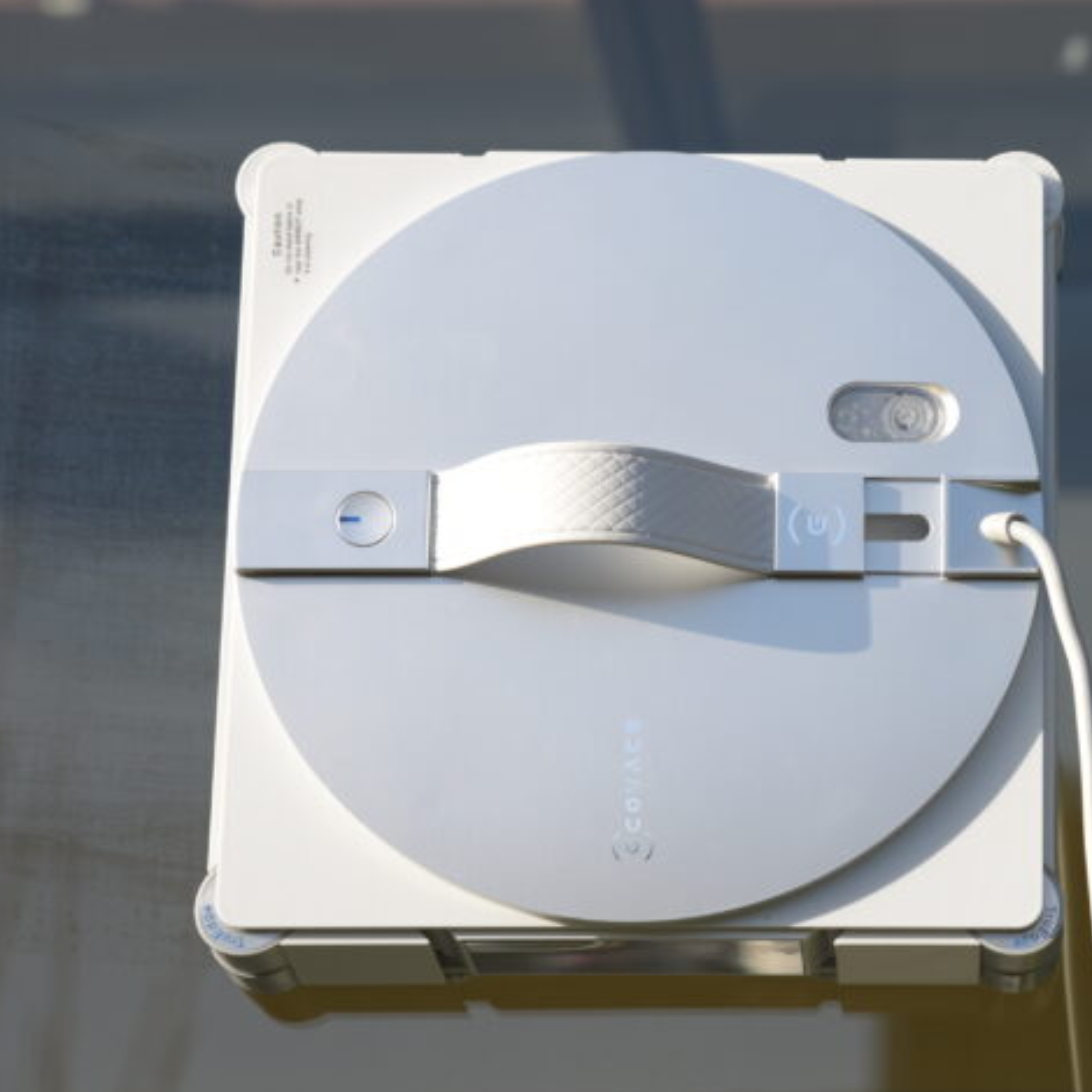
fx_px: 4640
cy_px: 524
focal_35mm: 130
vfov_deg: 13.4
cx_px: 1134
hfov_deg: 13.2
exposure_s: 1/400
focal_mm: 70
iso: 100
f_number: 4.5
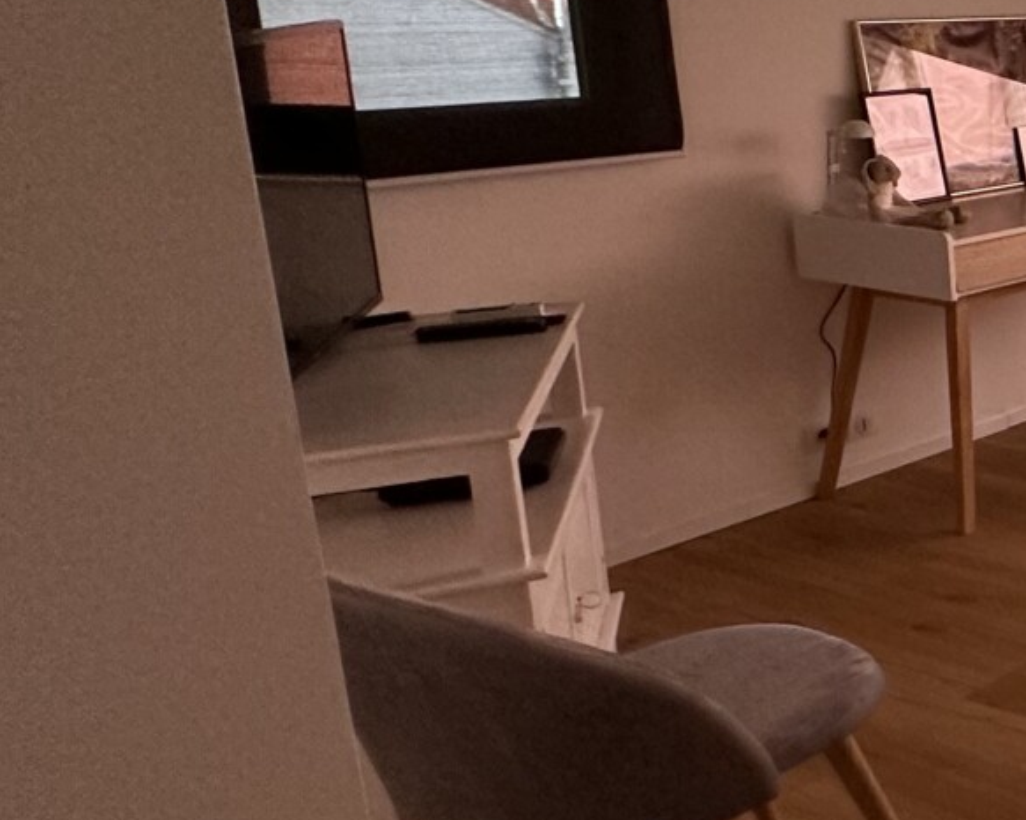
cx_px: 1688
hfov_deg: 25.2
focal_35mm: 45
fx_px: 1366
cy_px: 227
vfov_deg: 32.9
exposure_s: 1/120
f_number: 2.2
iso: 250
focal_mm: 2.22
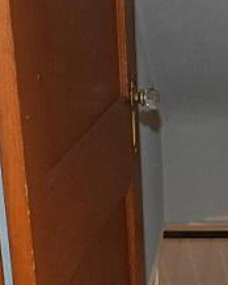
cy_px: 277
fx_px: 884
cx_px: 237
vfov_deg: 17.9
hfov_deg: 14.4
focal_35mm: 105
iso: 2800
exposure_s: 1/60
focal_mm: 18
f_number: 3.5
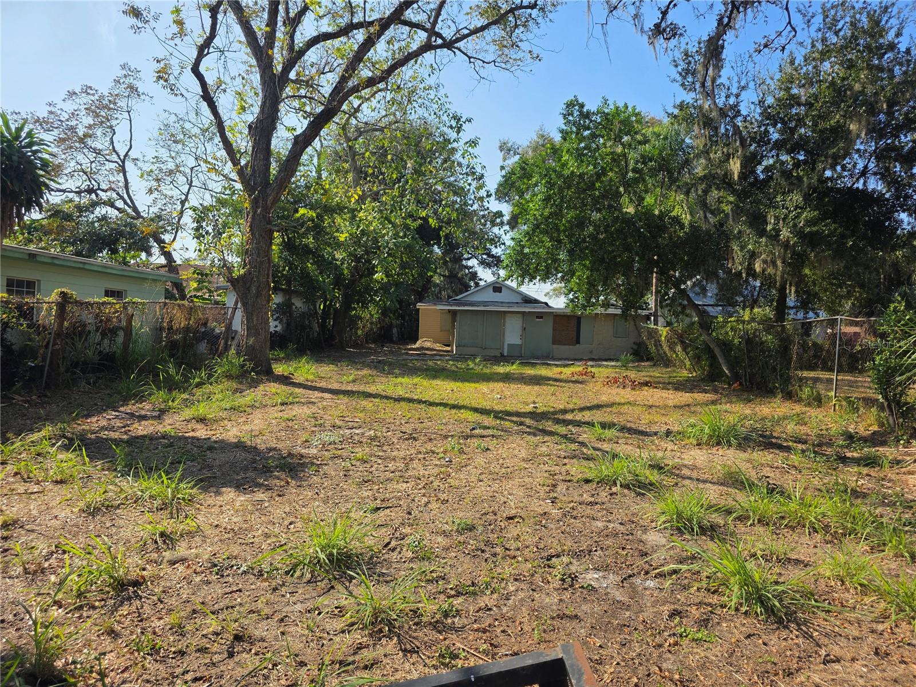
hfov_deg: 73.9
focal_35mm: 23
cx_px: 458
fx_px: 609
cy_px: 344
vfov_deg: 58.9
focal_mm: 6.3
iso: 80
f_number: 1.7
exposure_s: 1/4057
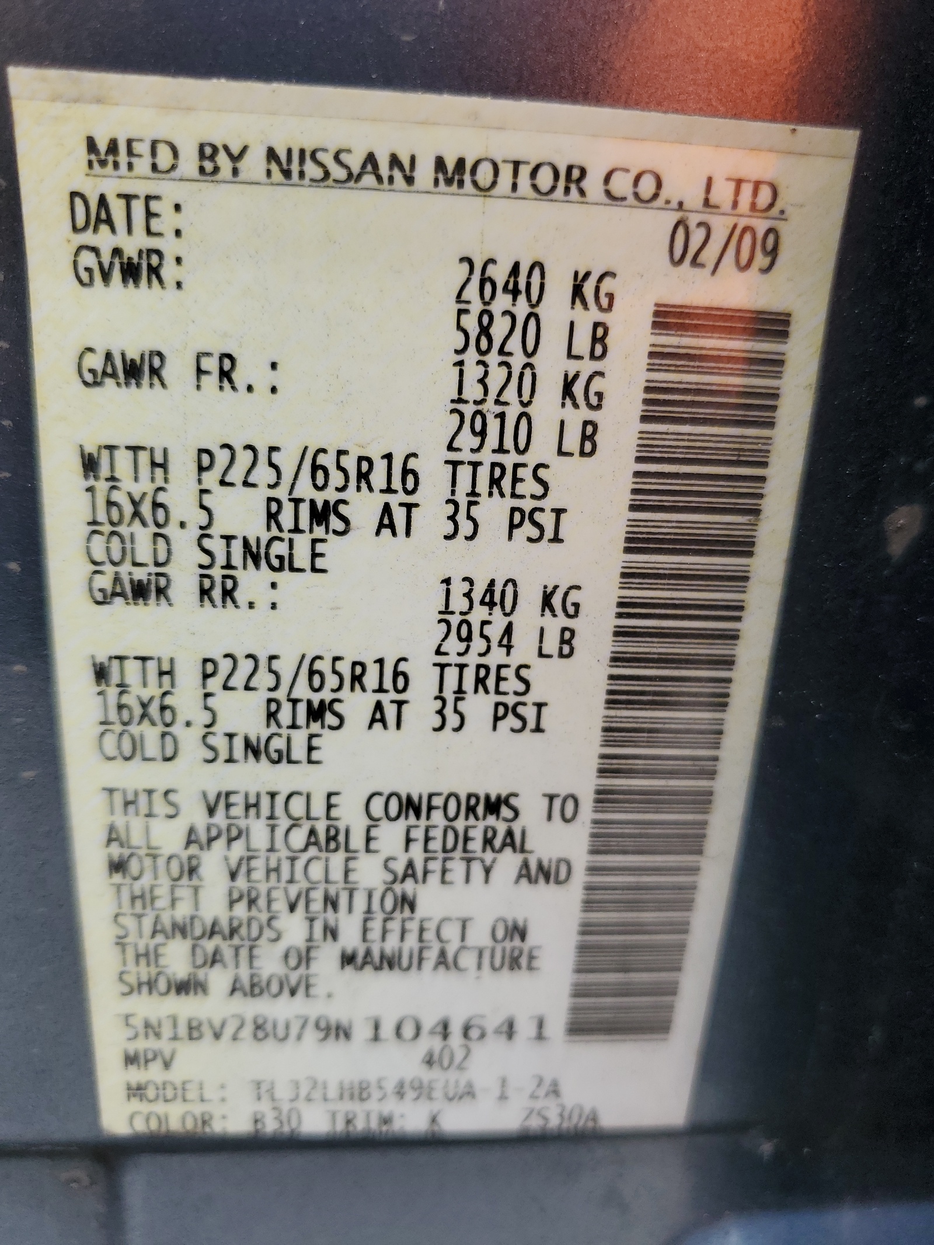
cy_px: 622
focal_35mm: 26
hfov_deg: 53.1
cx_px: 467
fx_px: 935
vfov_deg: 67.3
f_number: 1.5
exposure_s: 1/357
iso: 50
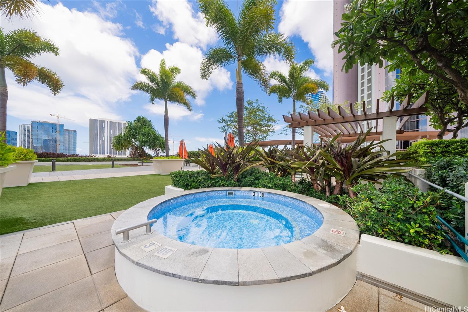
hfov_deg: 112.6
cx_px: 234
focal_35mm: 12
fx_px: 156
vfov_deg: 90.0
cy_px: 156
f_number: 10
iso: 125
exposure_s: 1/60
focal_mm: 12
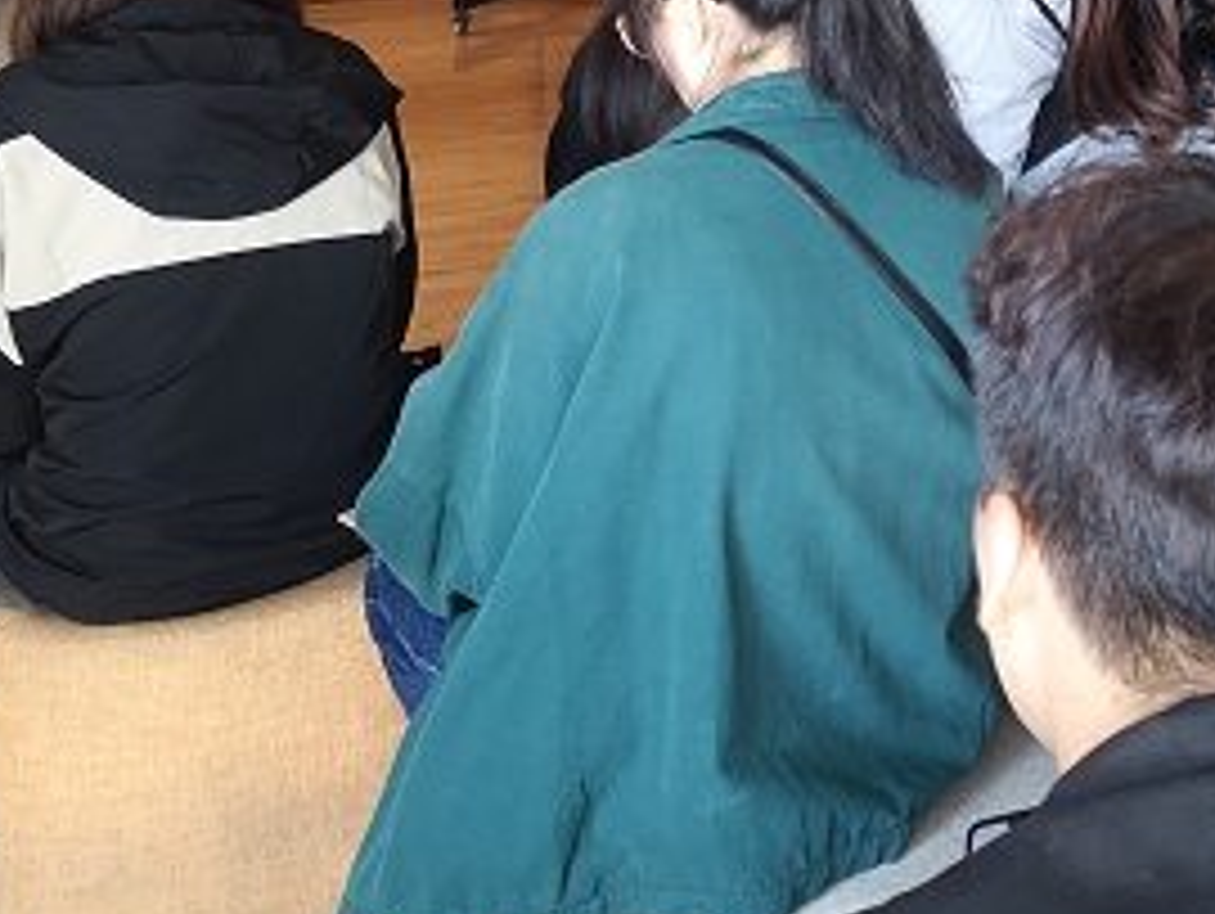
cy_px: -108
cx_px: 1125
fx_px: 2248
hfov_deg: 28.9
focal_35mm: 64
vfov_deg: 21.7
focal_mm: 3.95
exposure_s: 1/33.3
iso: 160
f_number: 1.8
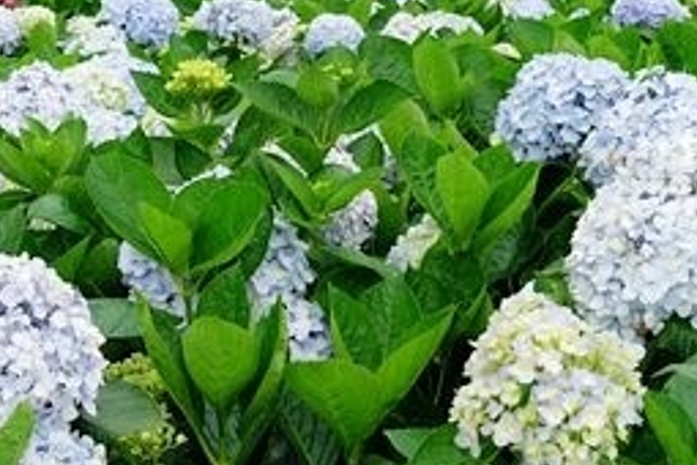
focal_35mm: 74
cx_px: 271
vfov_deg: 18.4
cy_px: 283
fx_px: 1433
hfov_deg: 27.3
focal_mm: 10.51
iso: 125
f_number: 4
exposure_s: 1/200
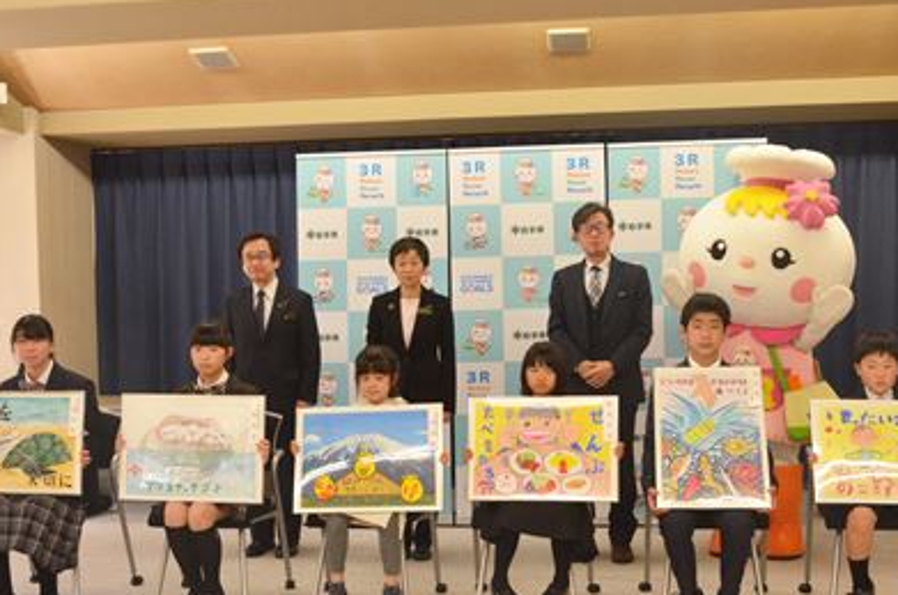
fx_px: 1145
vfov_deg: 29.1
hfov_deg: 42.8
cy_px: 337
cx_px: 443
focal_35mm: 46
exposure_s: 1/400
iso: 3200
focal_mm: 24
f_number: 5.6
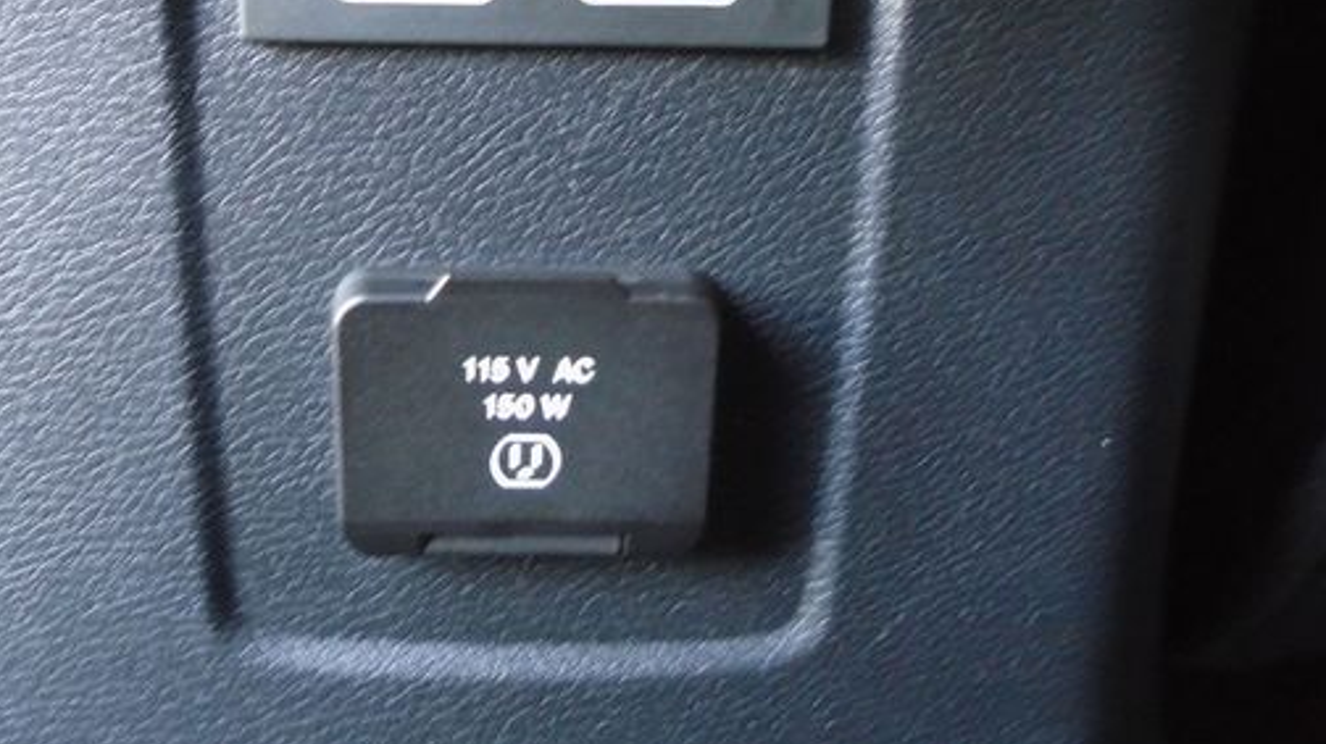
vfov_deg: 32.2
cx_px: 495
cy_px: 195
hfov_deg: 54.7
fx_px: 1265
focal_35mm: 36
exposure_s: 1/8
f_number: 3.2
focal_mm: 4.6
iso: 400
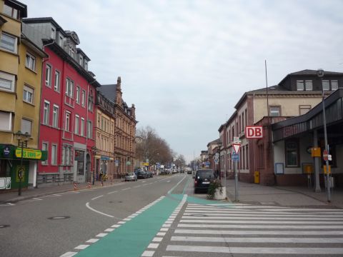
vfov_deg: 44.2
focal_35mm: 32
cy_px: 128
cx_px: 172
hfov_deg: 56.8
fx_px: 317
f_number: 4
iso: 200
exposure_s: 1/200
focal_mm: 5.2
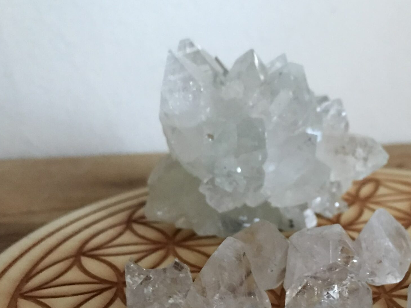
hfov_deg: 37.6
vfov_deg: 28.9
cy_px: 256
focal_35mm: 49
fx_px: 582
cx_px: 324
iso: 80
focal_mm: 3.99
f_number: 1.8
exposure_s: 1/6
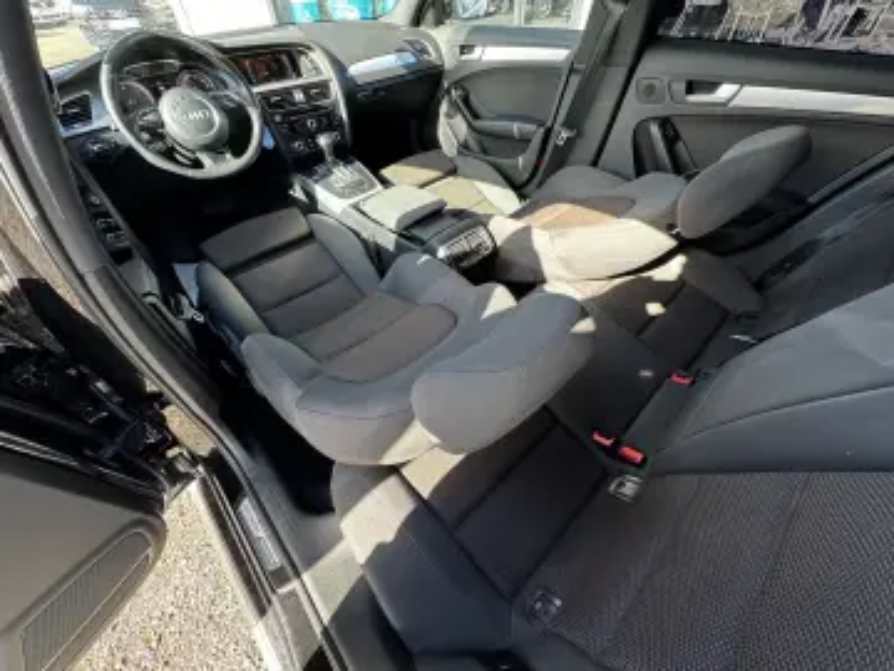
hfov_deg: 102.1
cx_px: 447
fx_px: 362
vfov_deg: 85.7
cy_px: 336
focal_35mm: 14
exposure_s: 1/99
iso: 100
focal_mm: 2.22
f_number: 2.2
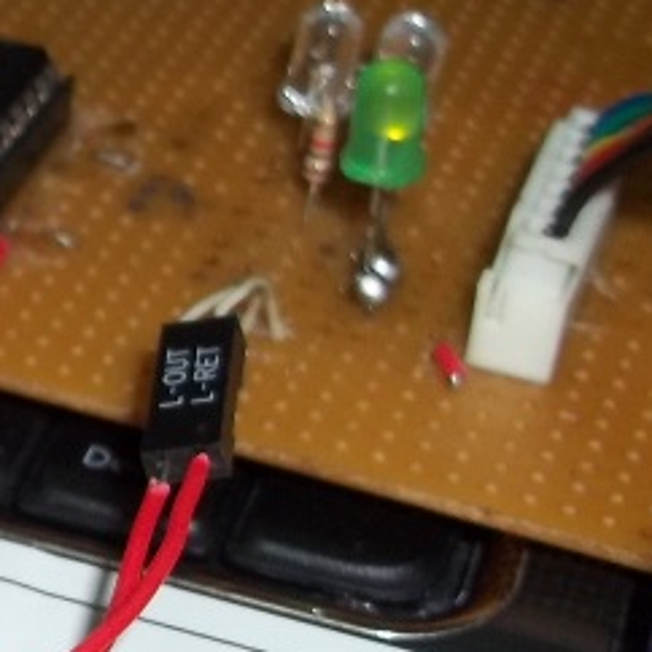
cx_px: -463
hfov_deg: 13.6
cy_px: 310
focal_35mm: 117
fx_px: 2493
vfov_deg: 14.9
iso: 80
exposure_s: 1/30
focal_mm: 5.7
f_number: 2.9
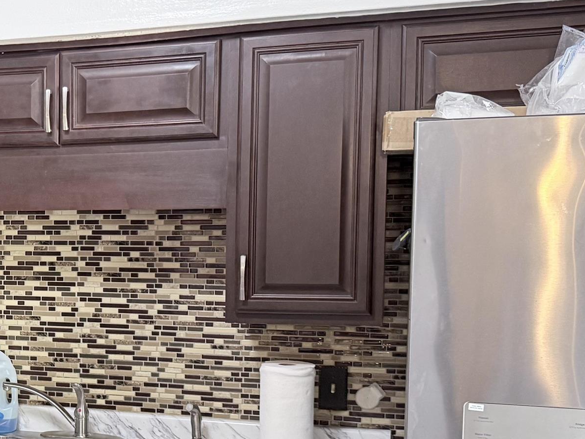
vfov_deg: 23.5
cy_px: 321
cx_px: -17
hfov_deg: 28.9
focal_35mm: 62
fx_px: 1048
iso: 250
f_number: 1.78
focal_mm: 6.76
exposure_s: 1/60
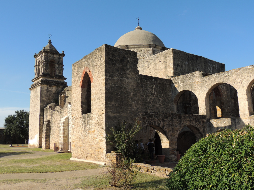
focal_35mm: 33
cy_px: 95
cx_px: 127
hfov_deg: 55.4
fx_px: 242
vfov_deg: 42.9
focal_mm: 5.8
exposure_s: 1/1000
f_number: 3.2
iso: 100
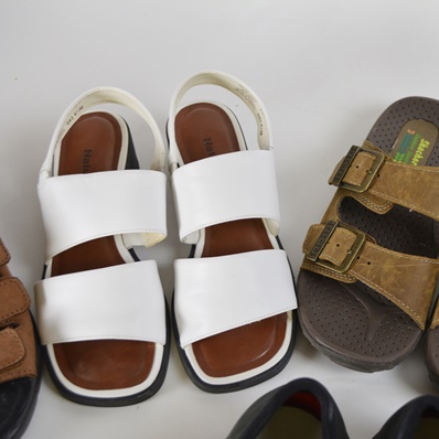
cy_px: 220
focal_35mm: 50
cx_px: 307
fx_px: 717
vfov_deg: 34.0
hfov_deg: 33.6
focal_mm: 26
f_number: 5
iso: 400
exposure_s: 1/100
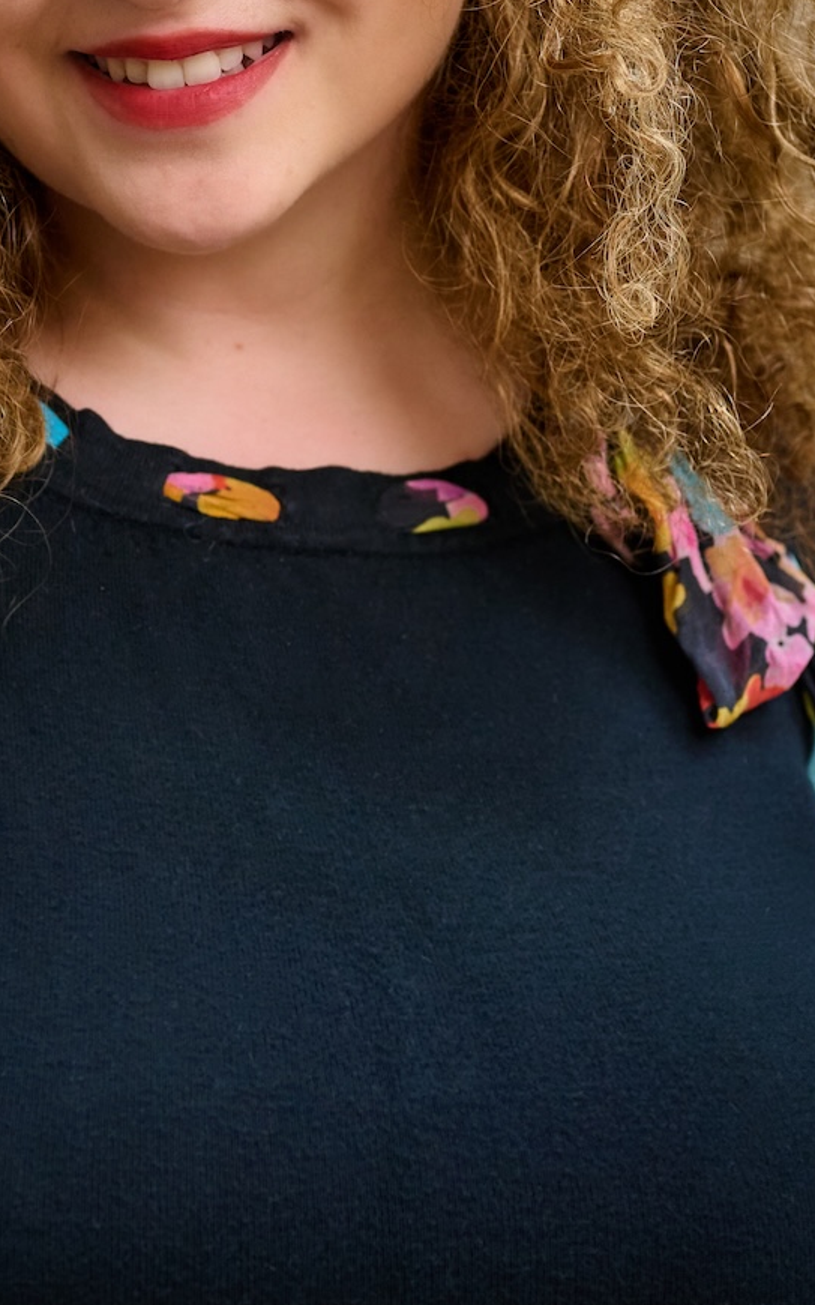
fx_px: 4692
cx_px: 228
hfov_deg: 9.9
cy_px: 398
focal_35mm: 132
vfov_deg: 15.8
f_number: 2.8
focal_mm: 50
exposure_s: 1/100
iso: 400
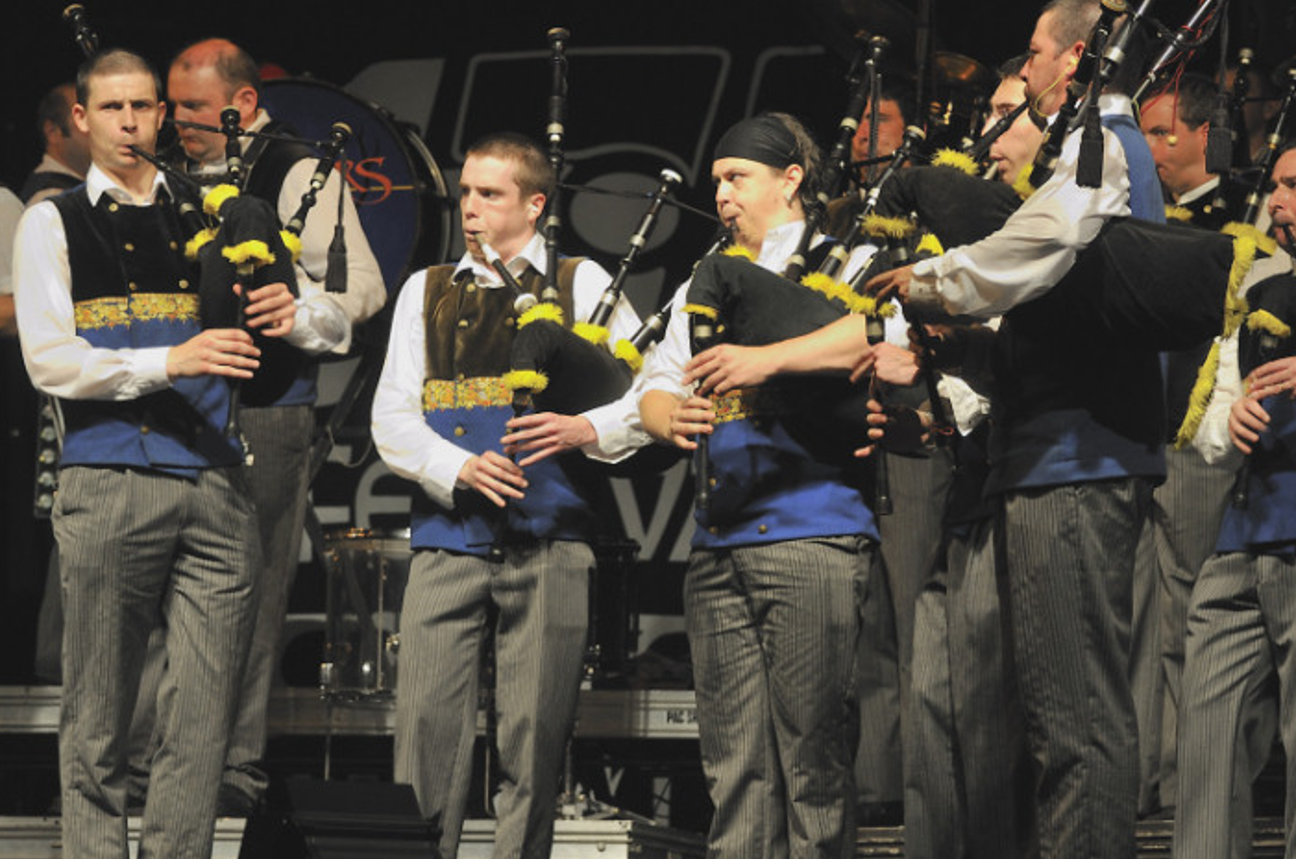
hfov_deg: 10.4
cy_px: 414
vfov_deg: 6.9
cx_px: 899
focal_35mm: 197
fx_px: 7081
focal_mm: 92
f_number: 4.5
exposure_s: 1/50
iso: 640
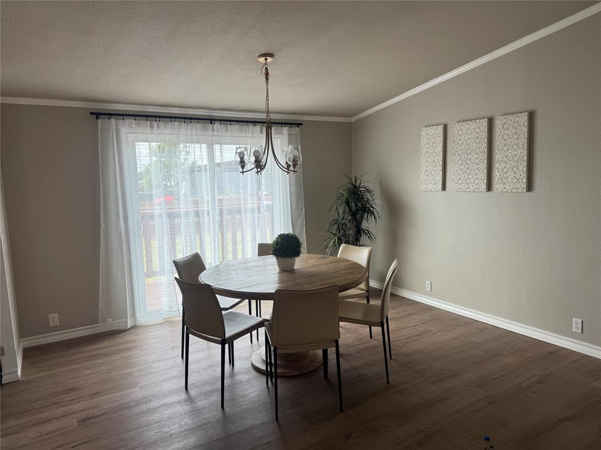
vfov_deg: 56.8
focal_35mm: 24
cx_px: 300
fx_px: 417
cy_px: 225
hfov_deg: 71.6
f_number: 1.78
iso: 64
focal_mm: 6.76
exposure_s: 1/121
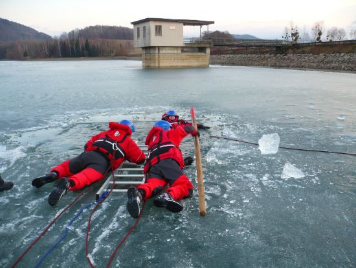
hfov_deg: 52.6
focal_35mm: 35
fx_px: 360
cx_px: 178
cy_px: 134
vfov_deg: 40.7
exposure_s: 1/40
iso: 100
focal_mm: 5.8
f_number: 2.8
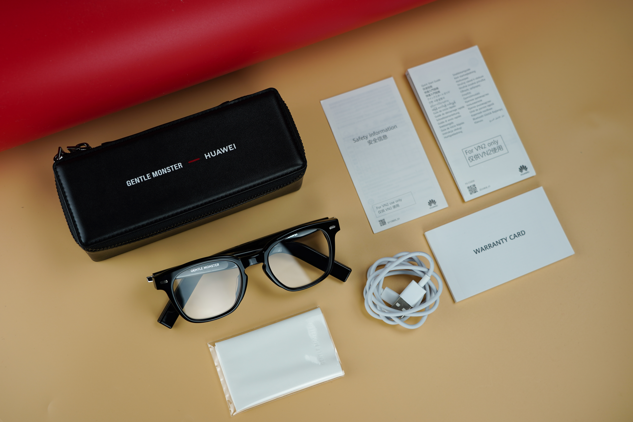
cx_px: 316
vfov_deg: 28.6
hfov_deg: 41.9
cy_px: 211
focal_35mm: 47
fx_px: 826
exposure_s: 1/60
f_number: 4.5
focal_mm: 47
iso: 100
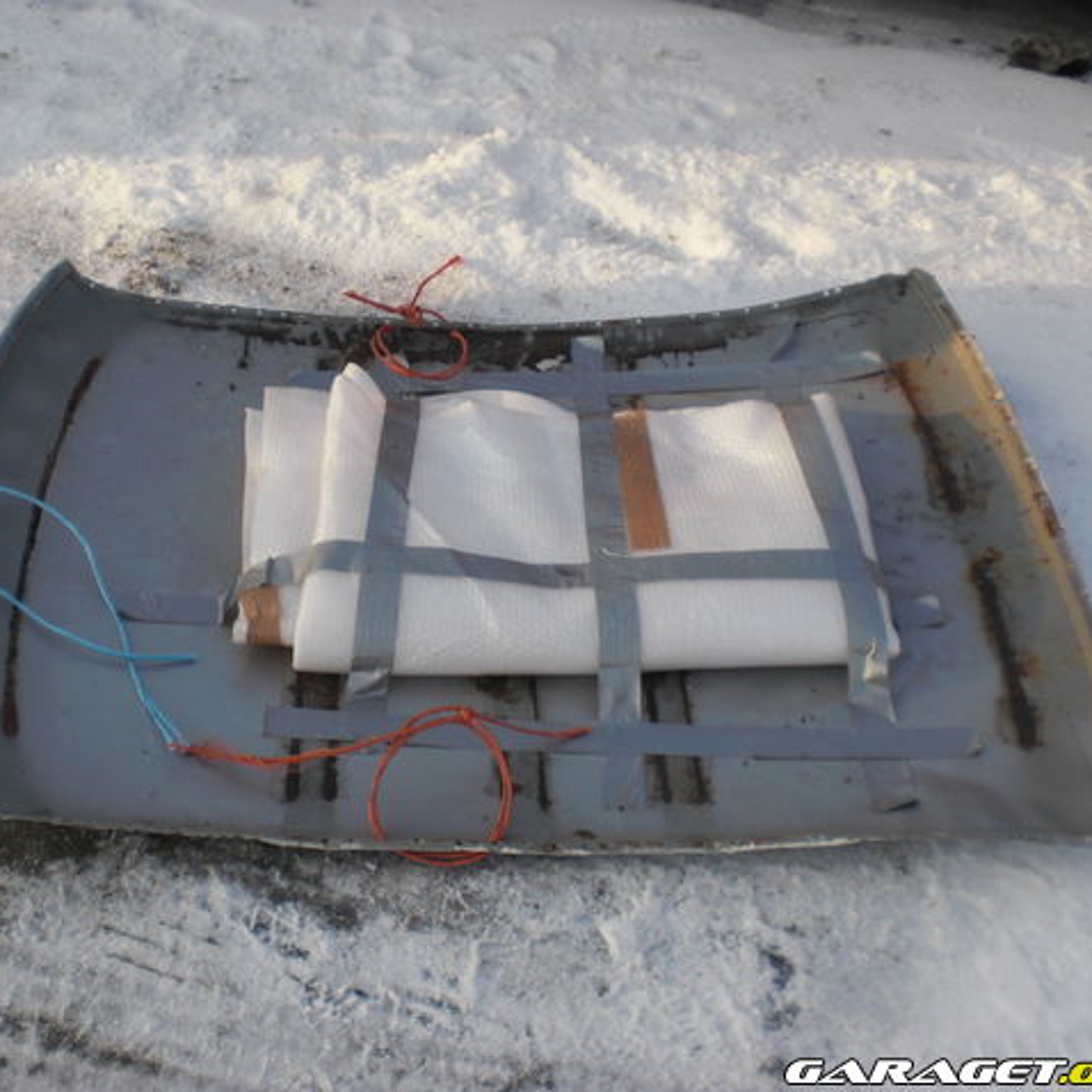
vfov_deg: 37.6
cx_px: 445
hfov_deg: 37.4
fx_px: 1606
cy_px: 546
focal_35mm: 45
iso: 64
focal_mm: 6.3
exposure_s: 1/320
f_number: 3.1
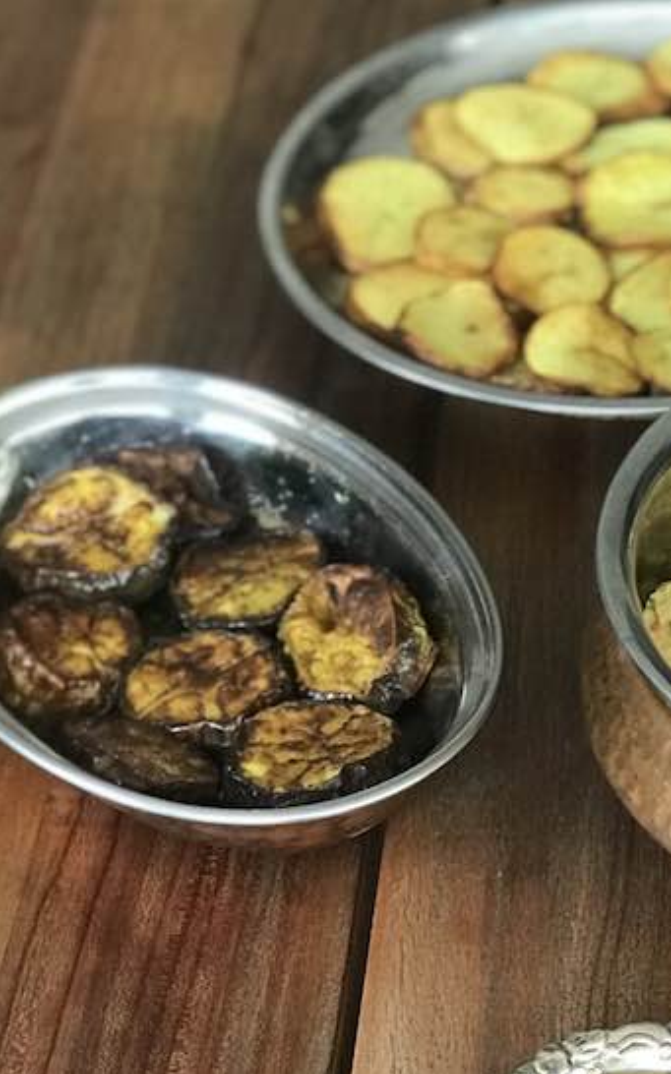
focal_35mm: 118
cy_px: 575
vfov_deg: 17.7
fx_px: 3454
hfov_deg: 10.9
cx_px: 779
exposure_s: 1/50
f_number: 2.8
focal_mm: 6.6
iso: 125
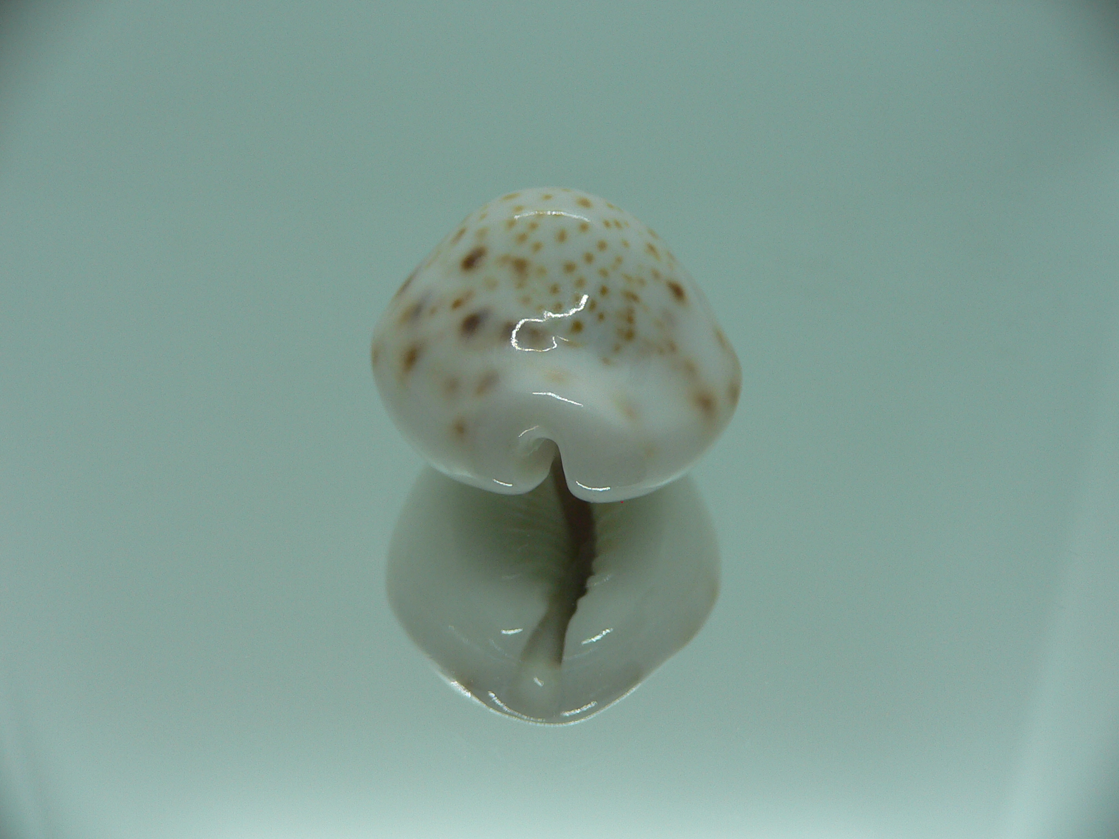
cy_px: 420
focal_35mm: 35
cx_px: 560
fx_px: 1131
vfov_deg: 40.7
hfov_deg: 52.6
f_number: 2.8
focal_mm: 4.6
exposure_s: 1/80
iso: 80
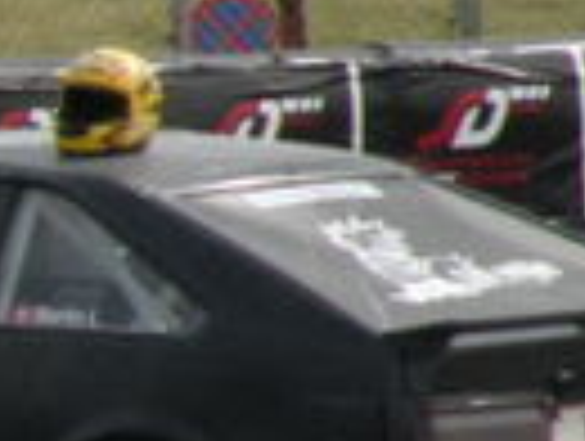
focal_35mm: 1407
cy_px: 310
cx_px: -446
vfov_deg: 1.1
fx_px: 23822
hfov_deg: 1.4
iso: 64
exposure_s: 1/274
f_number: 5.6
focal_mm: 50.7
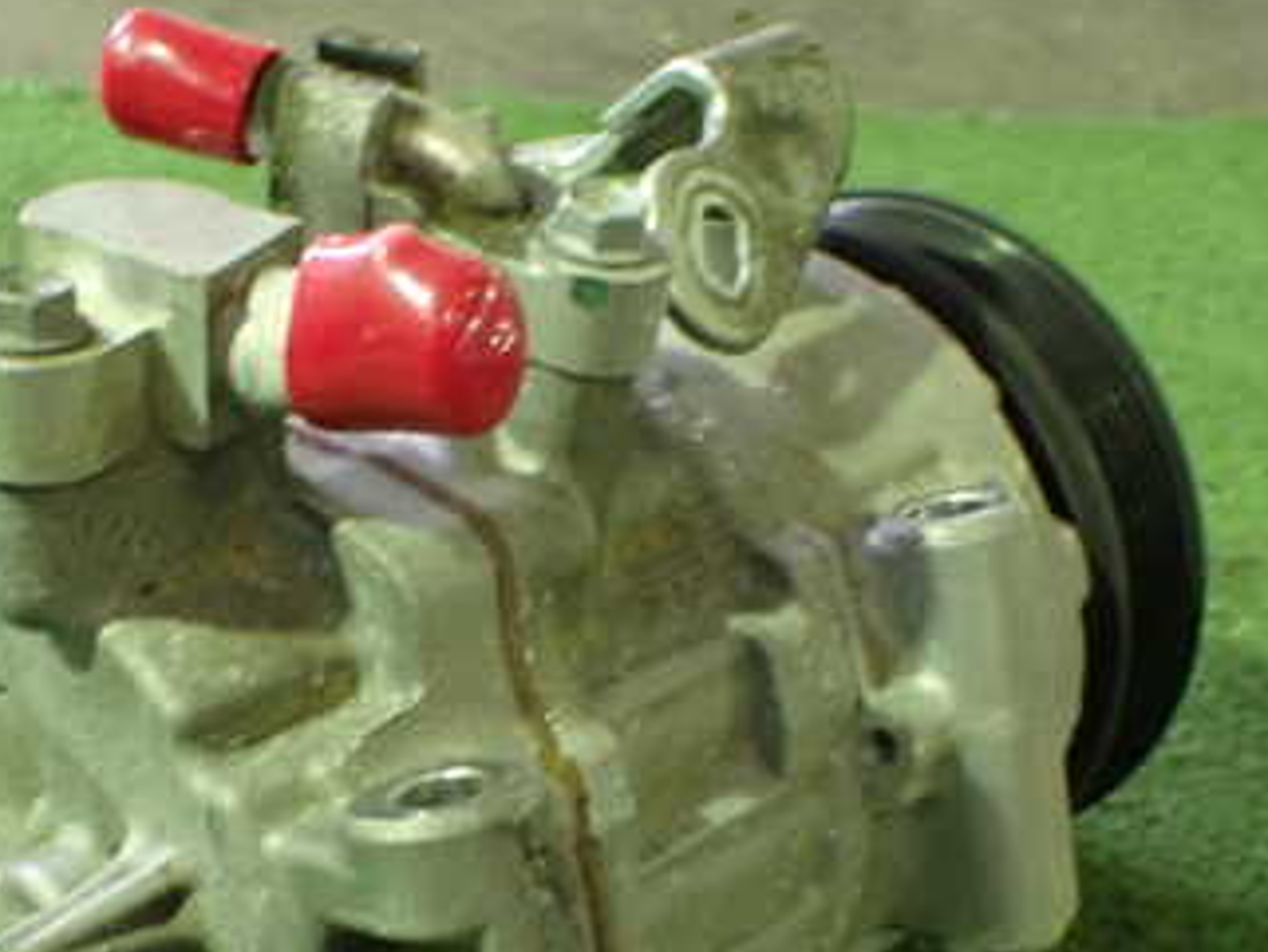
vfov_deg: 25.7
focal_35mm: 56
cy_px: 739
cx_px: 529
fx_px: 2052
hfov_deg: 34.3
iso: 800
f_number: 2.3
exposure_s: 1/30
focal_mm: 5.4
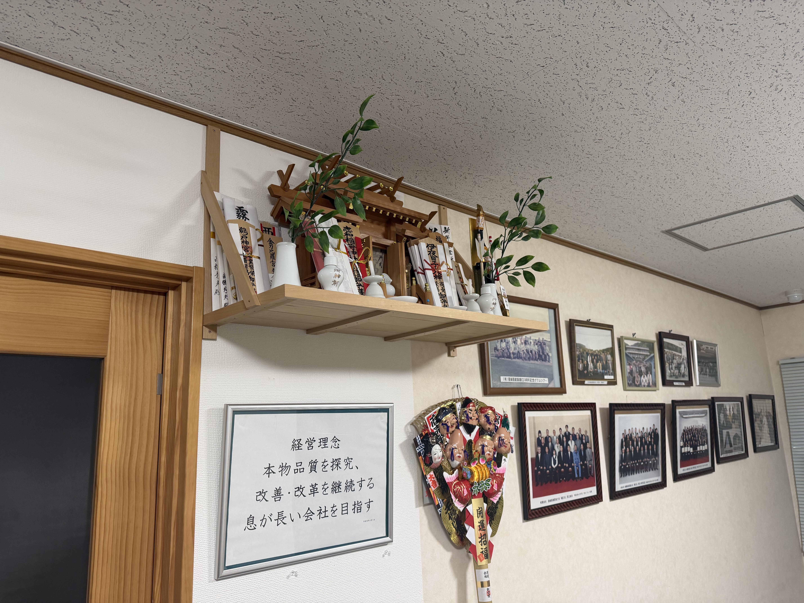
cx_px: 402
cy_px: 302
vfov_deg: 56.8
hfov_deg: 71.6
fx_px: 557
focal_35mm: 24
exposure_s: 1/92
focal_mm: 6.76
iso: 200
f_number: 1.78
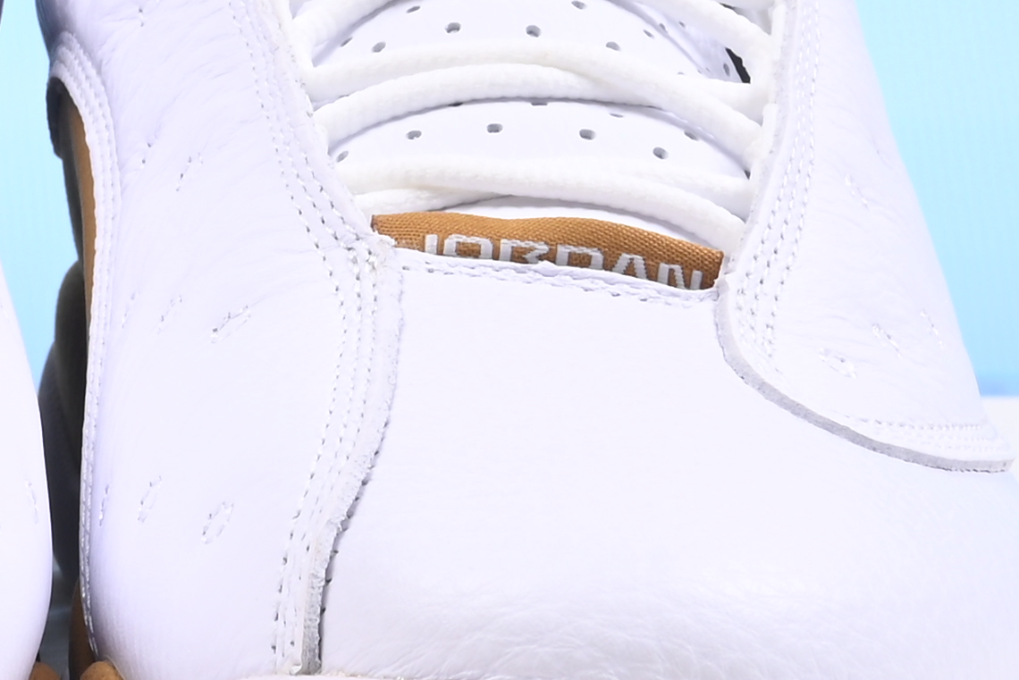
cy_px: -100
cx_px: 7
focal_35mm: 211
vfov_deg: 6.5
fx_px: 5974
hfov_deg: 9.7
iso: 100
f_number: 16
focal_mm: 40
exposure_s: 1/2
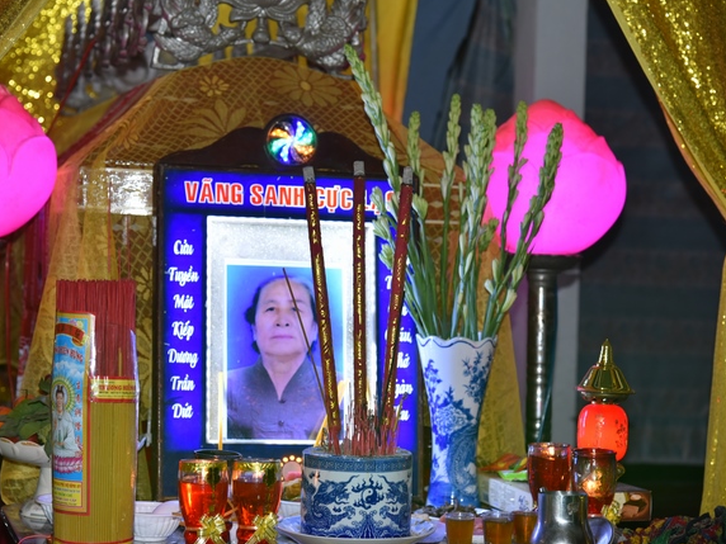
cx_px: 348
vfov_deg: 18.0
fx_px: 1720
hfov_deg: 23.8
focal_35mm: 82
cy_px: 271
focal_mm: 75
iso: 640
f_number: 4.5
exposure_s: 1/60
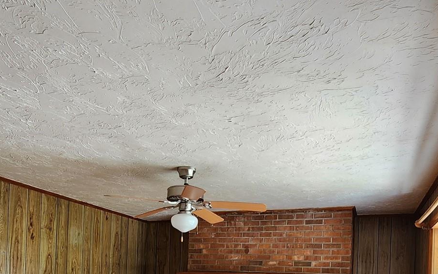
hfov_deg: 61.1
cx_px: 198
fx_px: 370
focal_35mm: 31
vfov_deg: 36.4
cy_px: 275
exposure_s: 1/60
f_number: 2.2
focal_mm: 2.2
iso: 200
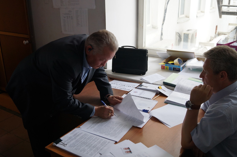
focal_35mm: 36
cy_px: 78
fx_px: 237
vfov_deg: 36.8
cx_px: 118
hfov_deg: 53.2
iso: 320
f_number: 4
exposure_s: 1/60
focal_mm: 24
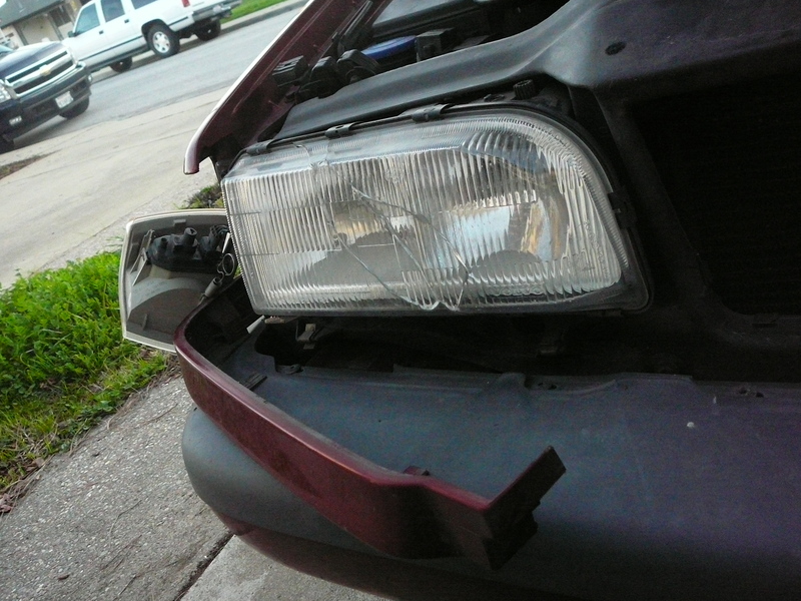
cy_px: 300
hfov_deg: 52.6
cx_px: 400
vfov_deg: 40.7
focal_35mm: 35
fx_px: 810
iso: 400
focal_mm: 5.2
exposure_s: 1/200
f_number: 2.8
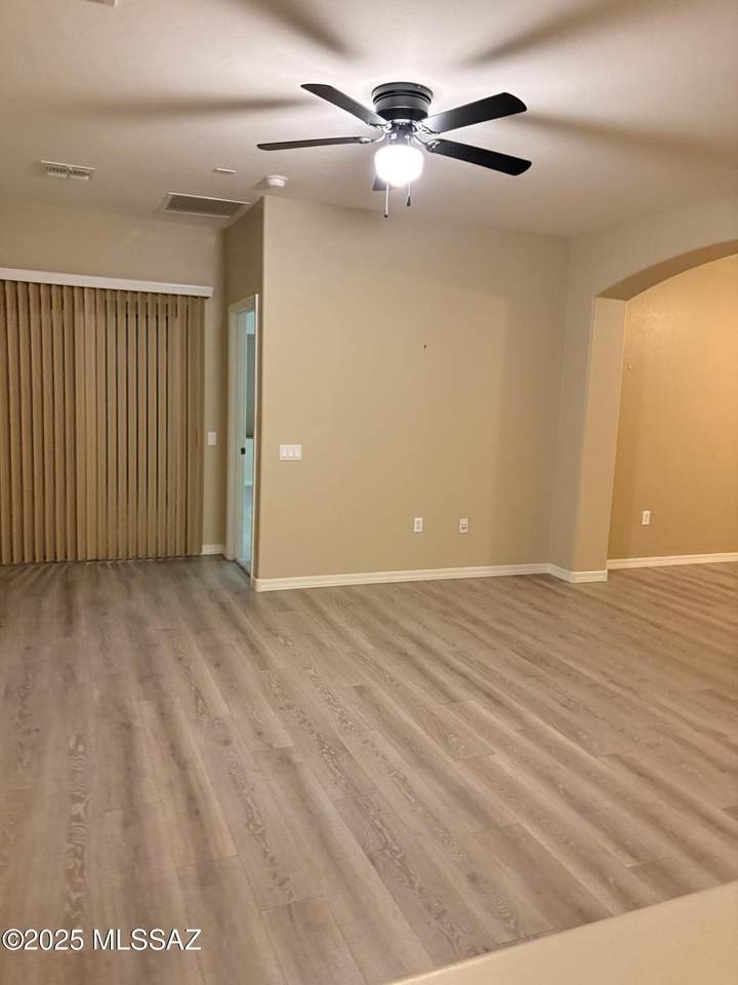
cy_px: 492
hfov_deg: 53.1
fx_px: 739
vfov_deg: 67.3
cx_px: 369
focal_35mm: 26
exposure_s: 1/30
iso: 500
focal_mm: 5.96
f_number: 1.6
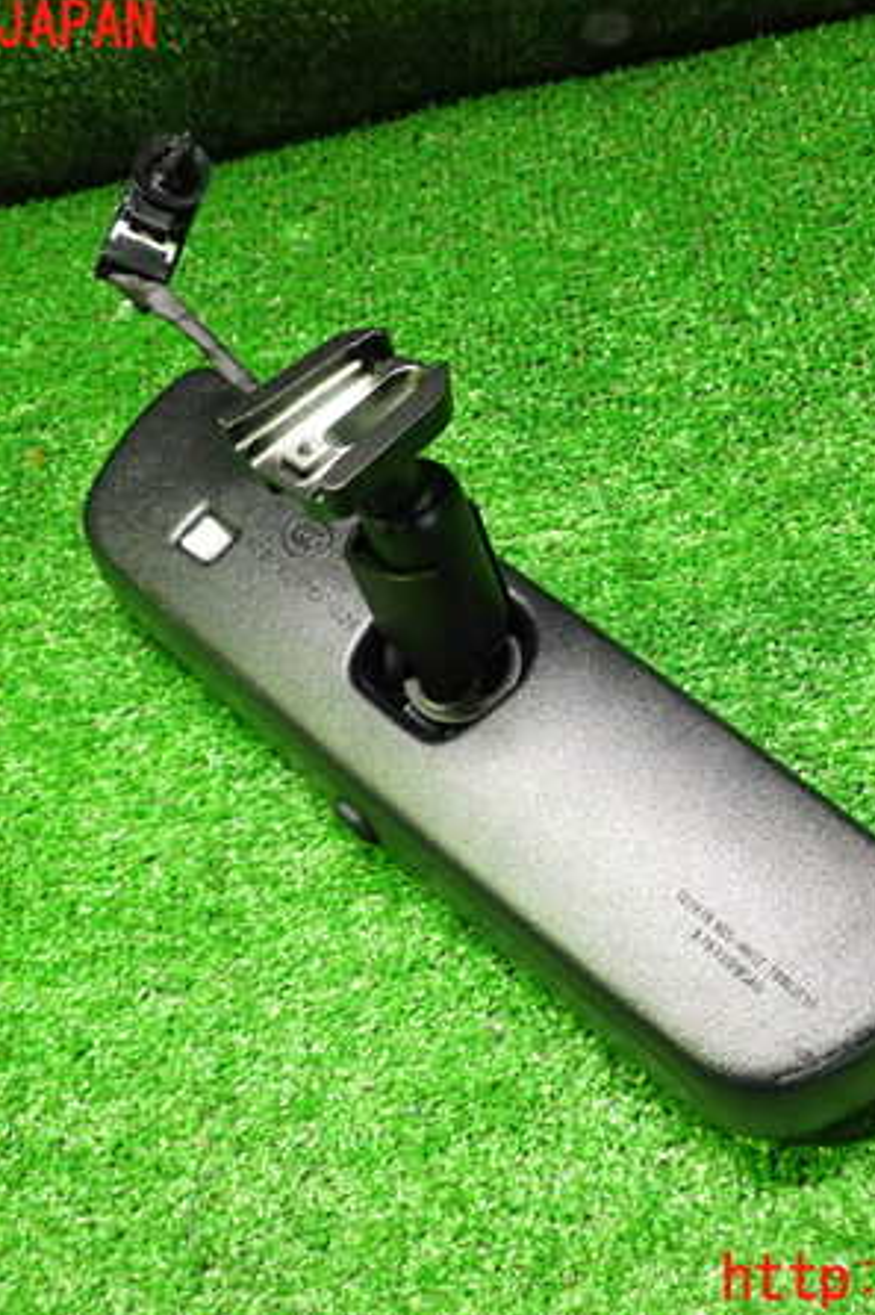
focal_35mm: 42
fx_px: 1532
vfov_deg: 46.4
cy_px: 655
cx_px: 504
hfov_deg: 31.8
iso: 800
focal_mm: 5.4
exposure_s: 1/30
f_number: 2.3
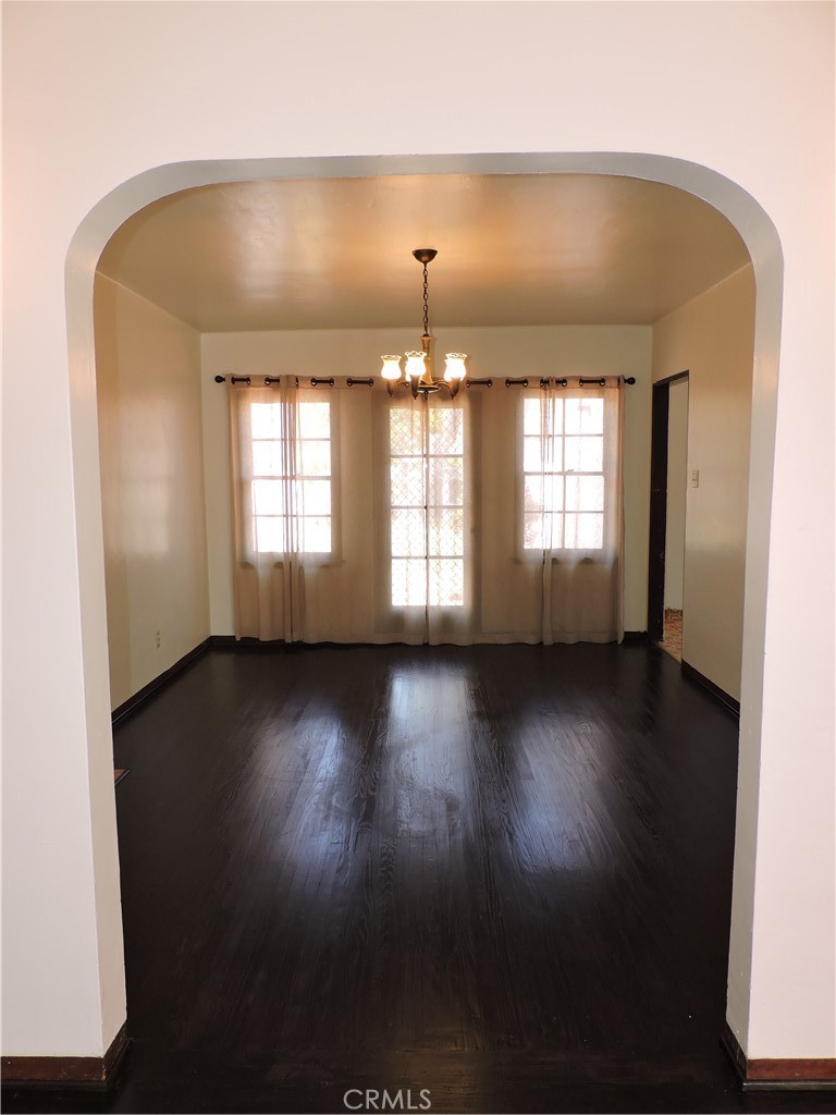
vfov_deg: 71.6
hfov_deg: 56.8
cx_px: 418
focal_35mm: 24
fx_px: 773
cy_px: 558
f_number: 3
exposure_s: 1/40
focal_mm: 4.3
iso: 180
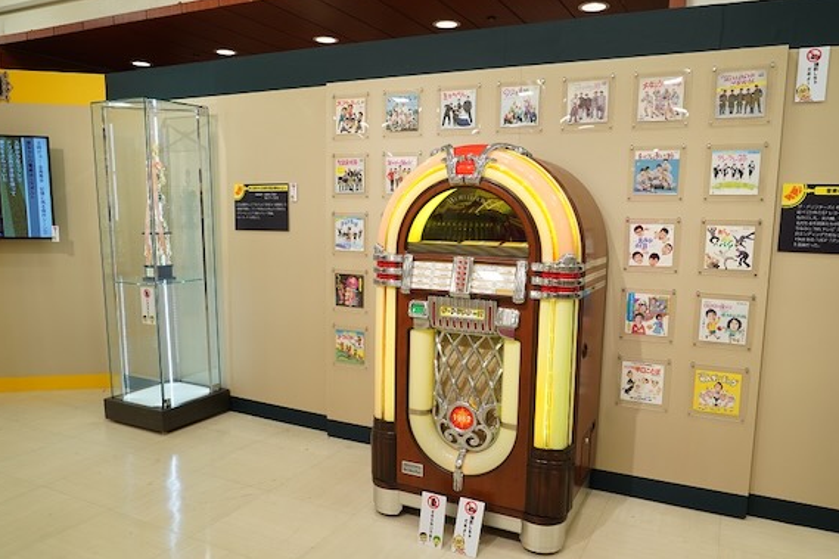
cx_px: 429
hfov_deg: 67.4
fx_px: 629
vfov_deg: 47.9
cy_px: 296
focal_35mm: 27
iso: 800
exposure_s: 1/100
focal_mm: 24
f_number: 6.3
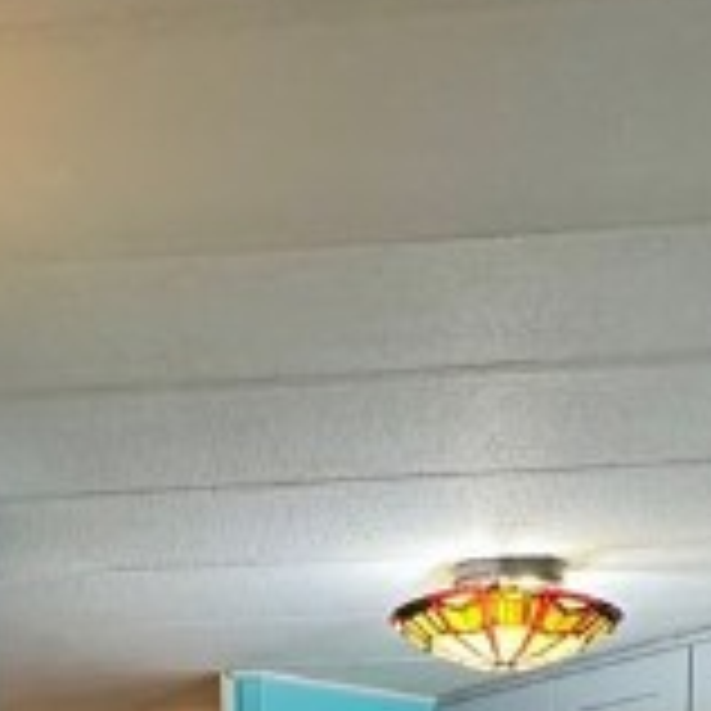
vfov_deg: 16.3
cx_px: 310
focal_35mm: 80
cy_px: 1444
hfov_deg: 21.6
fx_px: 1859
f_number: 2.2
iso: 320
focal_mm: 2.22
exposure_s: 1/120
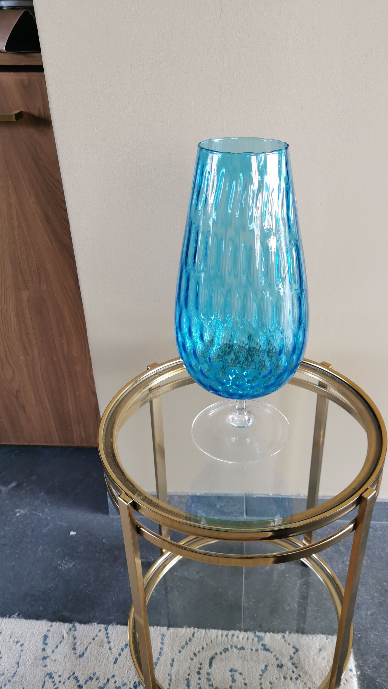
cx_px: 242
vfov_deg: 64.3
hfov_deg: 38.7
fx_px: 549
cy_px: 342
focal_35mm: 30
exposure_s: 1/60
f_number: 1.6
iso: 100
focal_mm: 5.56
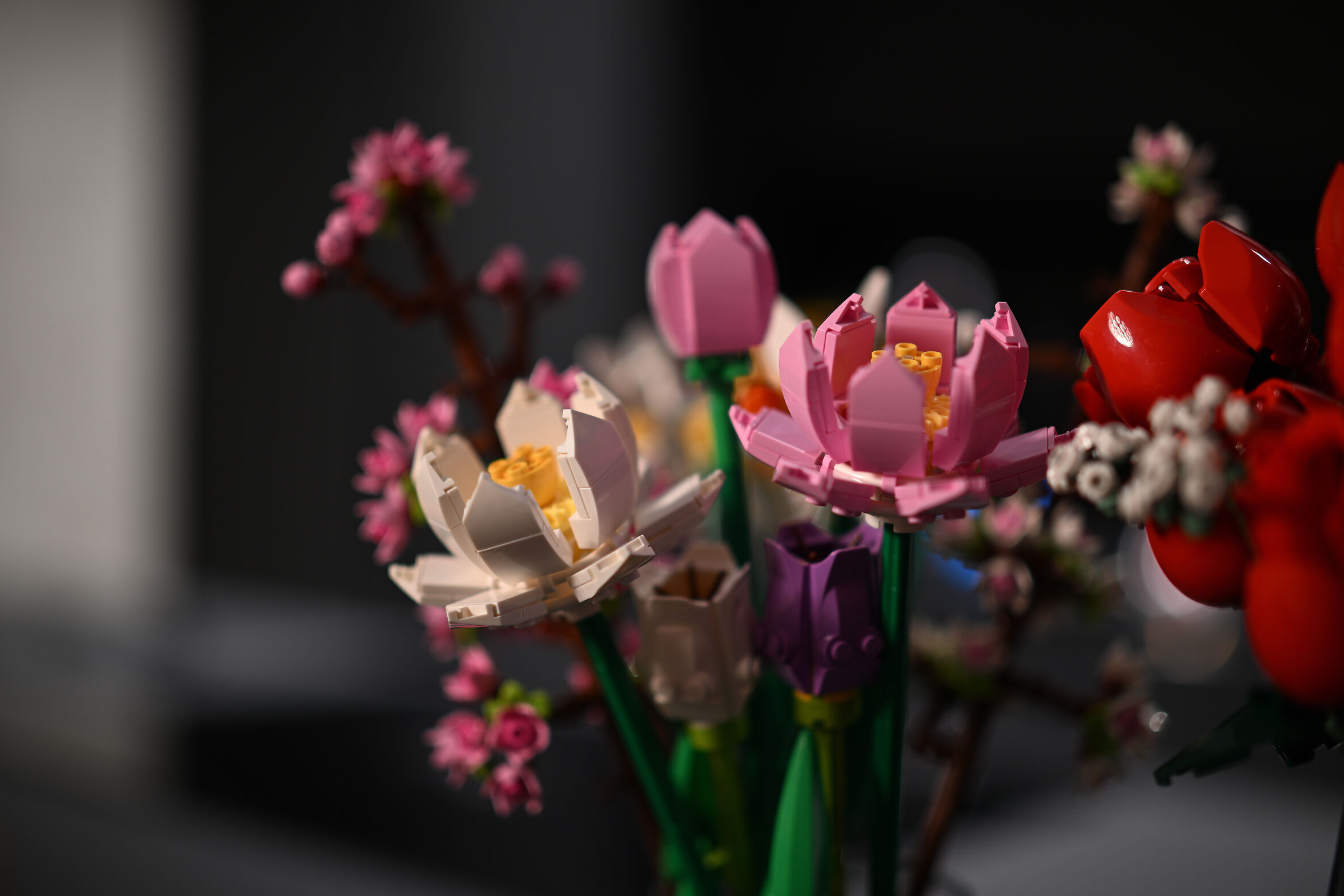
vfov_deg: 26.5
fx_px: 1904
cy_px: 455
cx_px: 665
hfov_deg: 38.9
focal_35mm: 51
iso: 64
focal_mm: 50
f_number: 1.4
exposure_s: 1/8
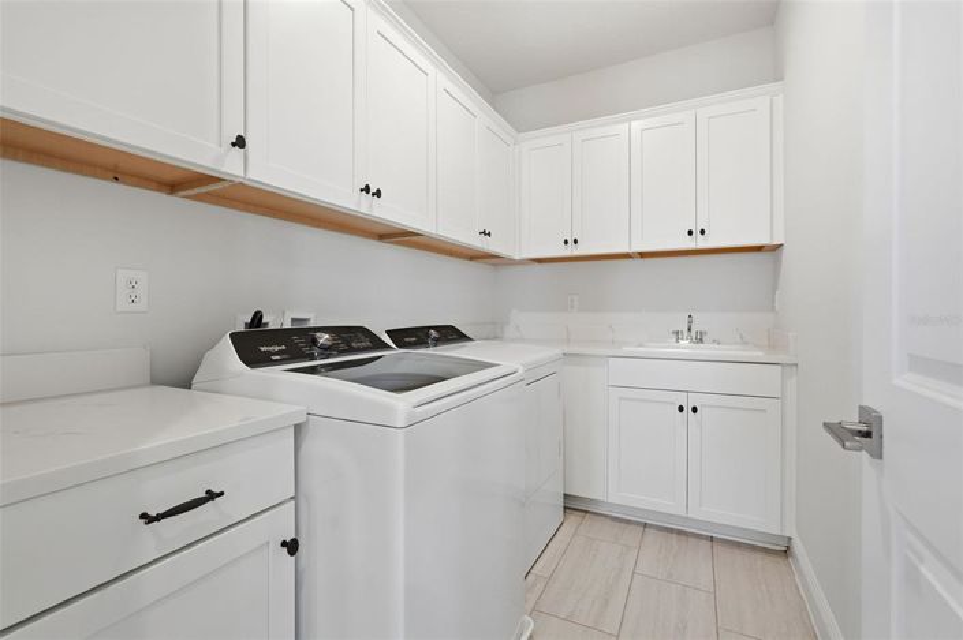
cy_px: 320
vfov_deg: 73.7
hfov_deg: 96.8
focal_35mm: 16
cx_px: 482
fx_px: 428
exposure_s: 1/50
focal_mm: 16
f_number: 8
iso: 320
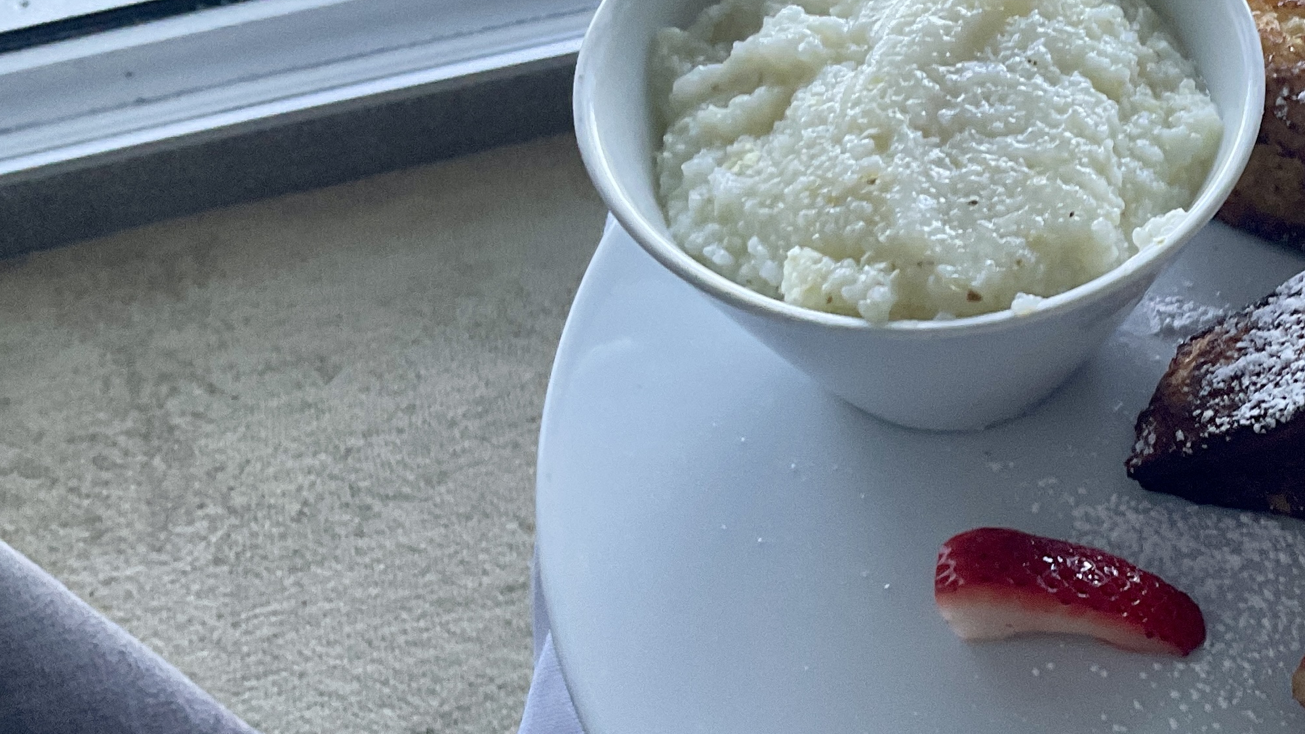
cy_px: 425
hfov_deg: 31.1
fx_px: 2215
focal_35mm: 64
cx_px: 1214
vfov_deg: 18.8
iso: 80
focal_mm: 3
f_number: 1.8
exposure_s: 1/60
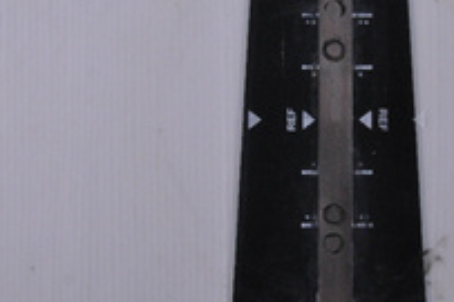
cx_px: 327
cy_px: 115
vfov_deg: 12.1
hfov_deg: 18.0
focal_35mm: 113
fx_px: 1424
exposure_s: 1/125
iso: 3200
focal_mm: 34
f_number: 11
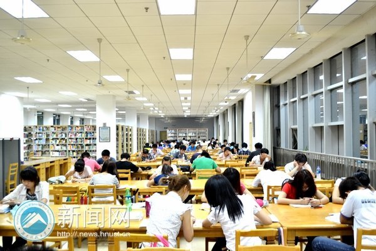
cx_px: 188
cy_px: 126
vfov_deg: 40.0
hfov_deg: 57.2
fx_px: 345
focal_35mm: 33
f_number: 4.5
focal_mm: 22
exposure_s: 1/20
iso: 800
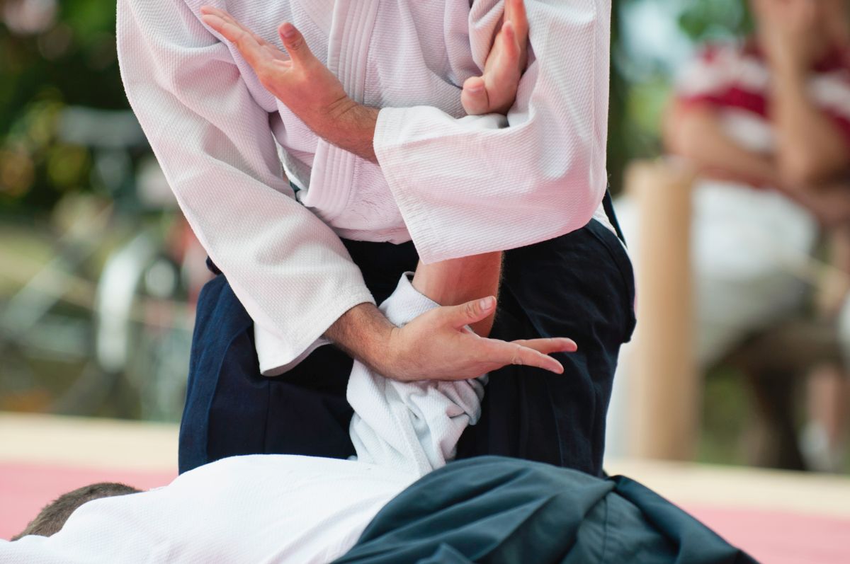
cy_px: 282
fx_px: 7075
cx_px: 425
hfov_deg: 6.9
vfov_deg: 4.6
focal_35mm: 300
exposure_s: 1/250
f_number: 2.8
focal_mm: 200
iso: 200
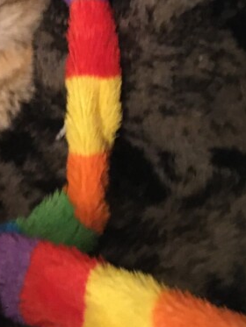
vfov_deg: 22.6
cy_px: 24
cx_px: -105
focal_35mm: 84
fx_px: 795
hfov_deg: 16.3
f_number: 2.2
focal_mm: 4.15
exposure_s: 1/15
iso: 500
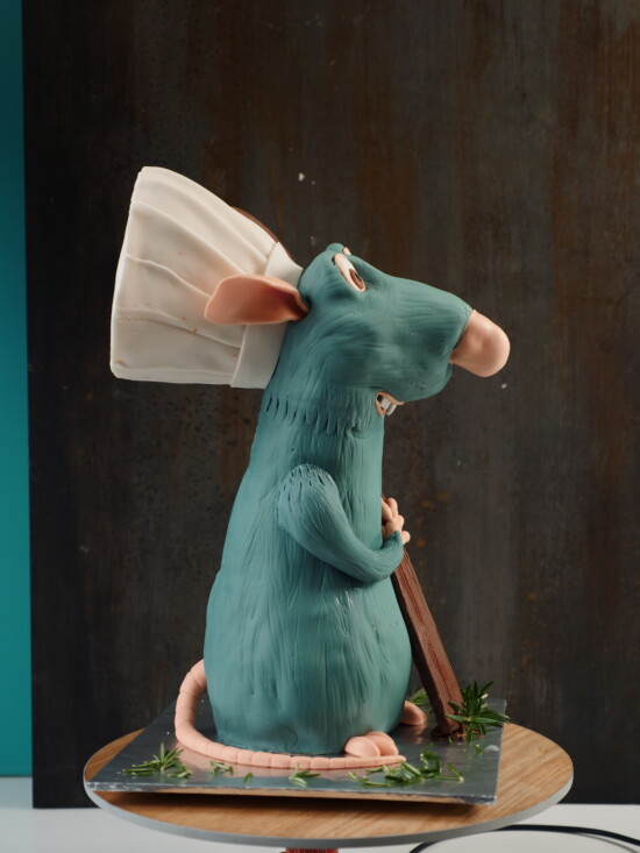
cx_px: 320
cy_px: 426
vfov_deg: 33.2
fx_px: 1429
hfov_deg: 25.2
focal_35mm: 58
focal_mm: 29
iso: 200
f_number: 2.8
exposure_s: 1/80
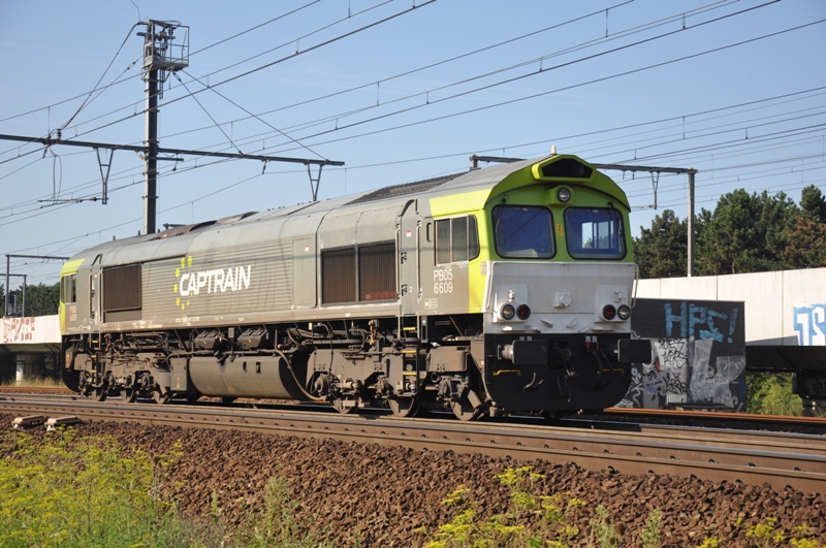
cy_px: 274
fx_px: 1718
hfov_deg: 27.0
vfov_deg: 18.1
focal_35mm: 75
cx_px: 413
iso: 400
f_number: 5
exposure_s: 1/1000
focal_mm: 50
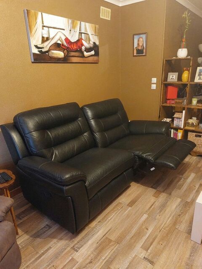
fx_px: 195
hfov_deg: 54.9
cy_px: 134
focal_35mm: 25
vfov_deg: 69.4
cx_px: 101
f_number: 1.8
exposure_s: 1/24
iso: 640
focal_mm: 5.23
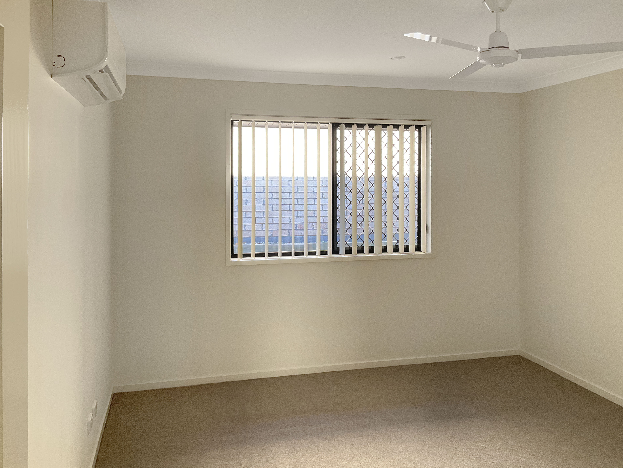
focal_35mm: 29
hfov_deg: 61.7
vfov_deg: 48.2
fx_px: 522
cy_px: 234
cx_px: 312
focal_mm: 3
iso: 64
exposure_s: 1/98
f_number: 1.8
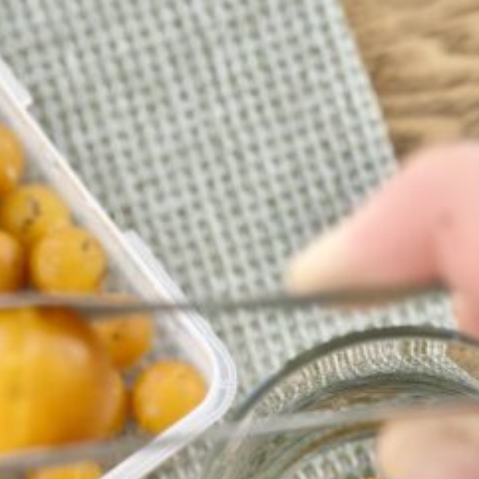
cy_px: 386
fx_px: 1378
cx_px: 196
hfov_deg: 19.7
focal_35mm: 88
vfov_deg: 19.5
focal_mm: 6.86
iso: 64
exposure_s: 1/121
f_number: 1.78
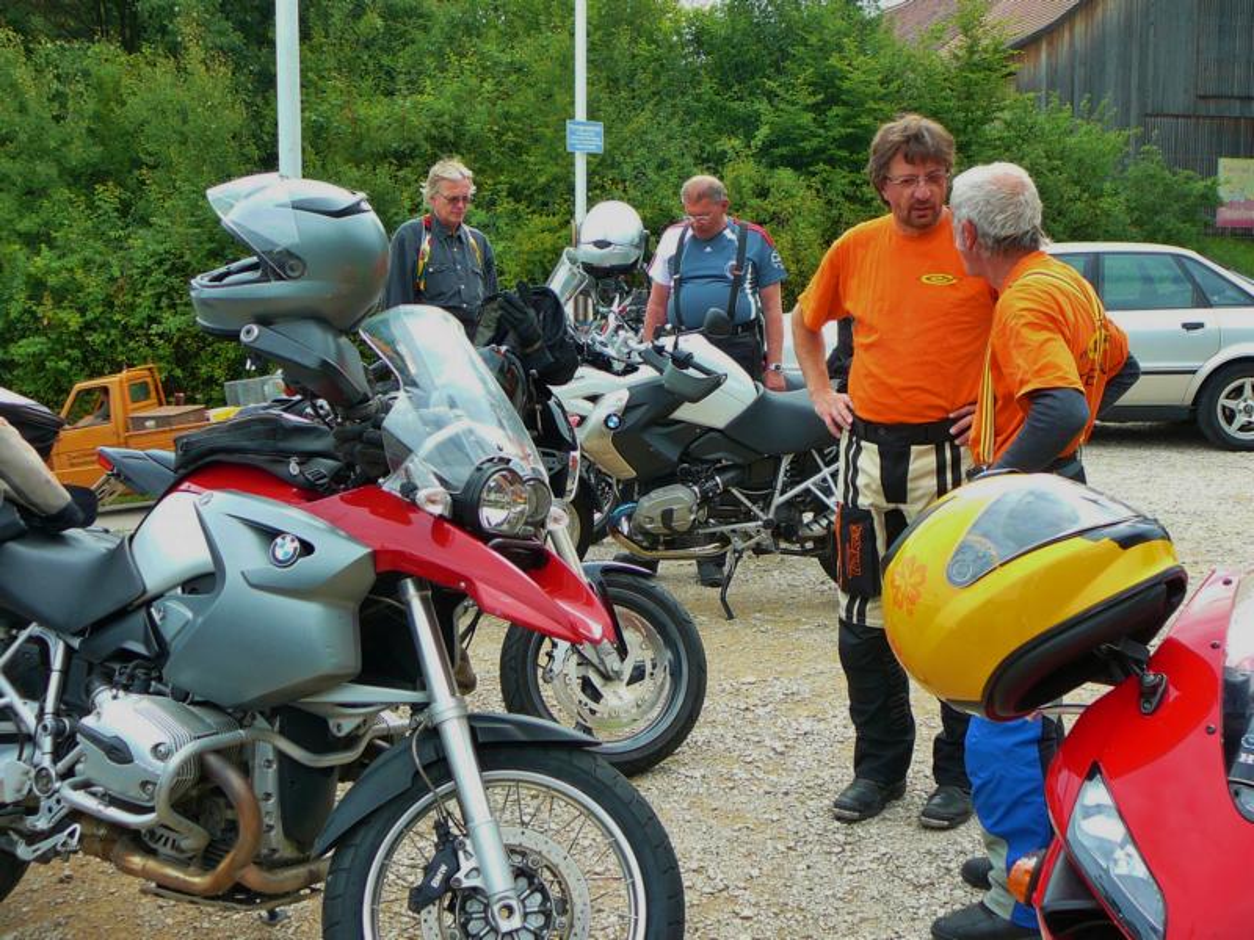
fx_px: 1630
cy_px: 470
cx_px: 627
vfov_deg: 32.2
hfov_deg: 42.1
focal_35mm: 45
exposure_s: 1/160
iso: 80
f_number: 3.2
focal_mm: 6.7
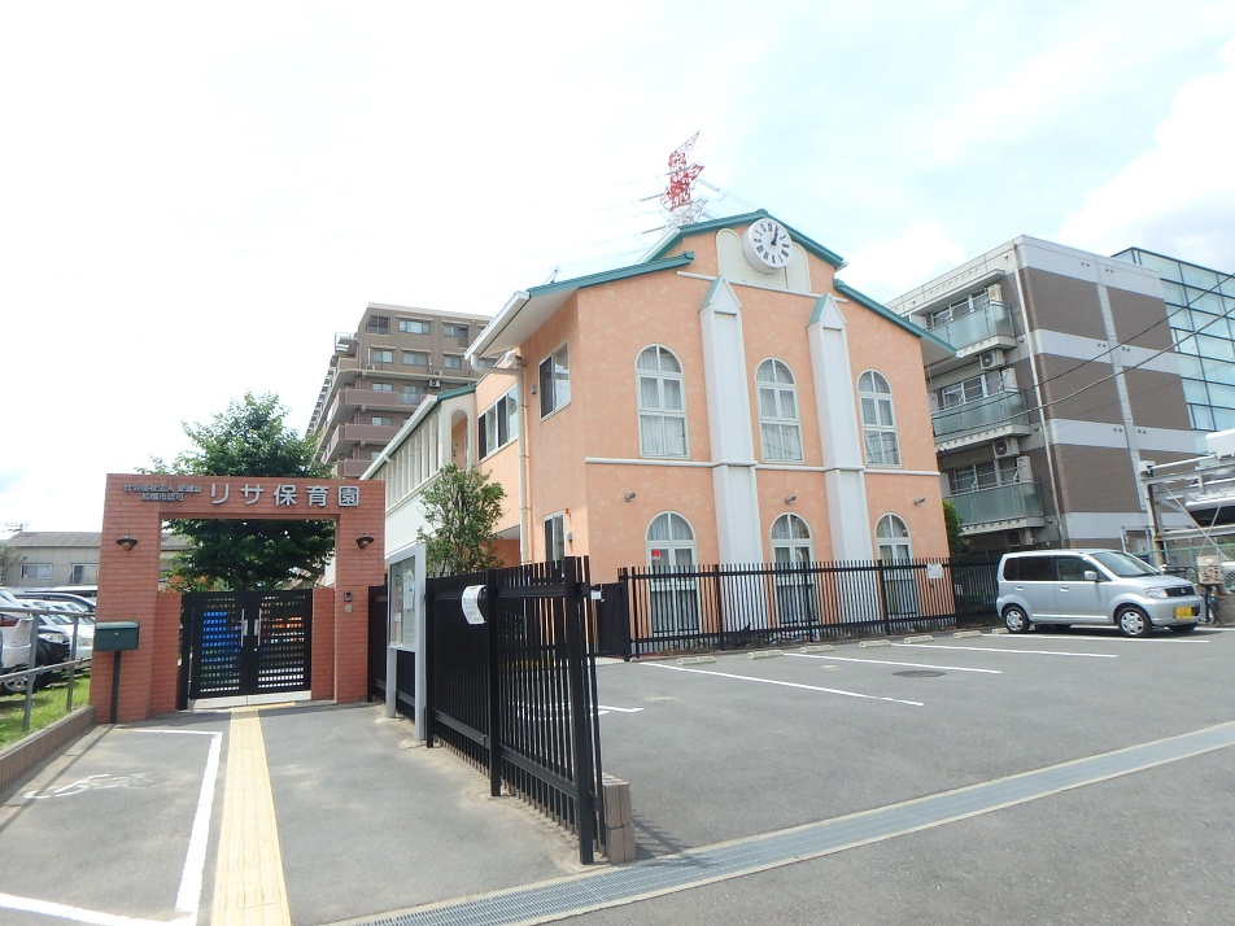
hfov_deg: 79.0
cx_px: 618
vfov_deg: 63.4
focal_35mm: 21
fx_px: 749
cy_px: 463
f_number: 6
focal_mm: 3.7
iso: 125
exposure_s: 1/400
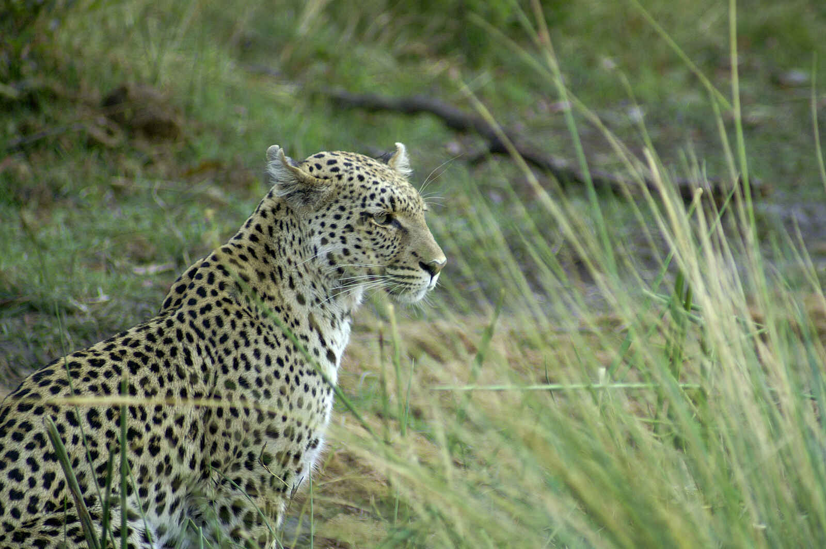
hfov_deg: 4.6
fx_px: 10316
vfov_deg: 3.0
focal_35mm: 450
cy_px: 274
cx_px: 413
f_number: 5.6
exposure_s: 1/125
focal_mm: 300
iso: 160
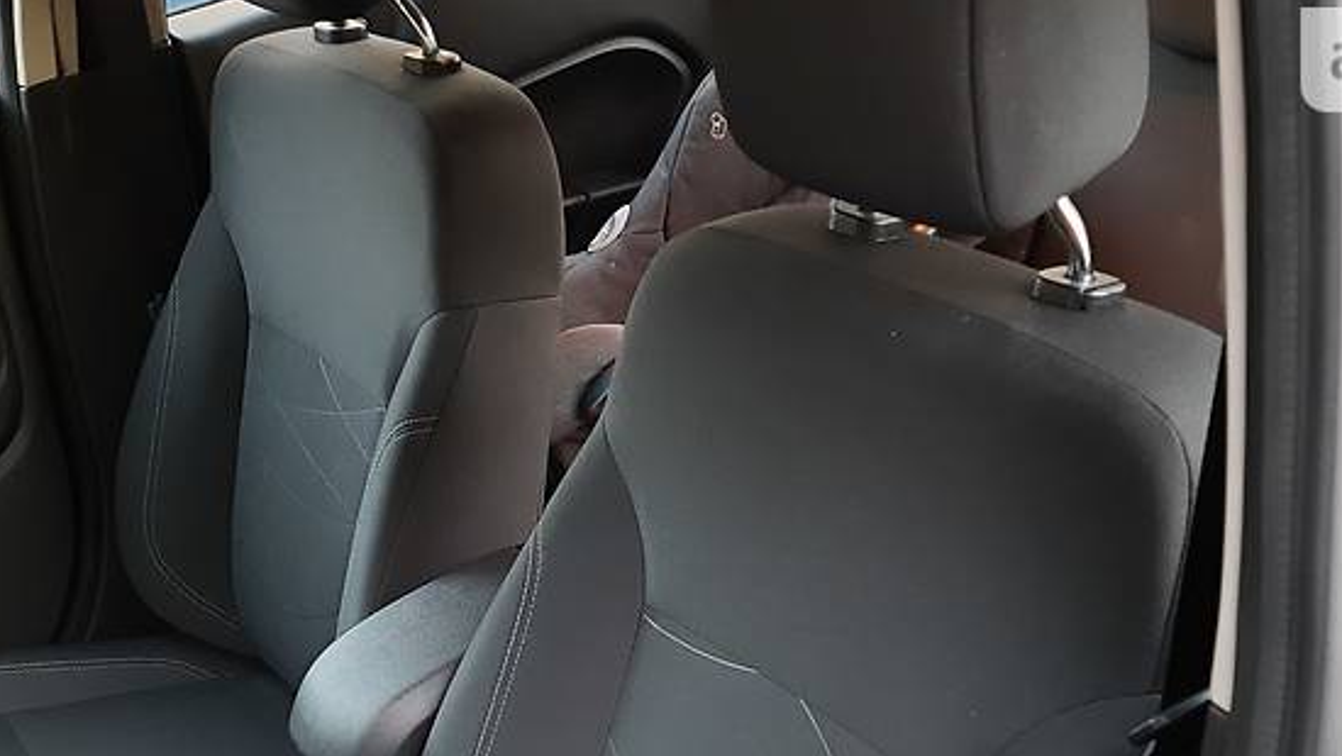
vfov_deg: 29.7
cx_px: 712
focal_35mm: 38
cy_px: 710
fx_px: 1353
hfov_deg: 52.7
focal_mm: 5.2
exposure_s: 1/25
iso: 500
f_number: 1.8
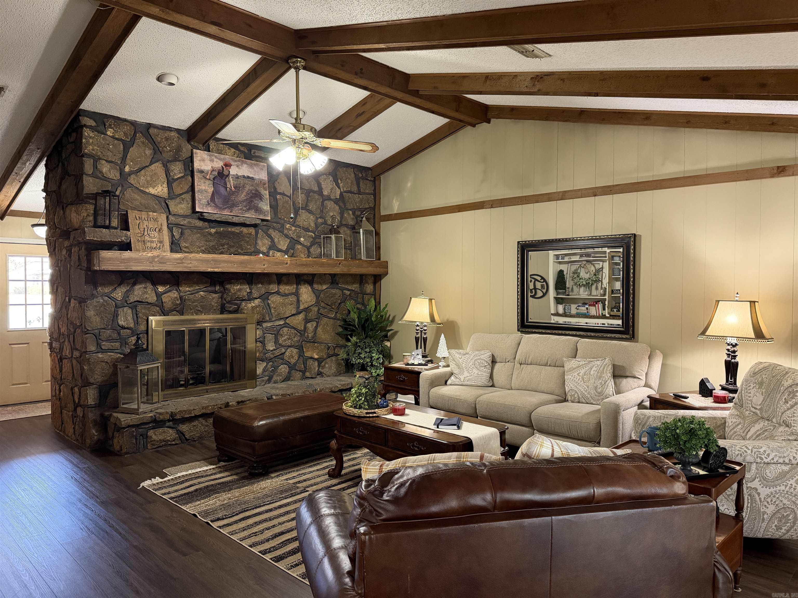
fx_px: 553
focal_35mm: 24
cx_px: 399
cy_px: 299
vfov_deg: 56.8
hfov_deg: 71.6
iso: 500
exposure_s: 1/60
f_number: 1.78
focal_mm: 6.76
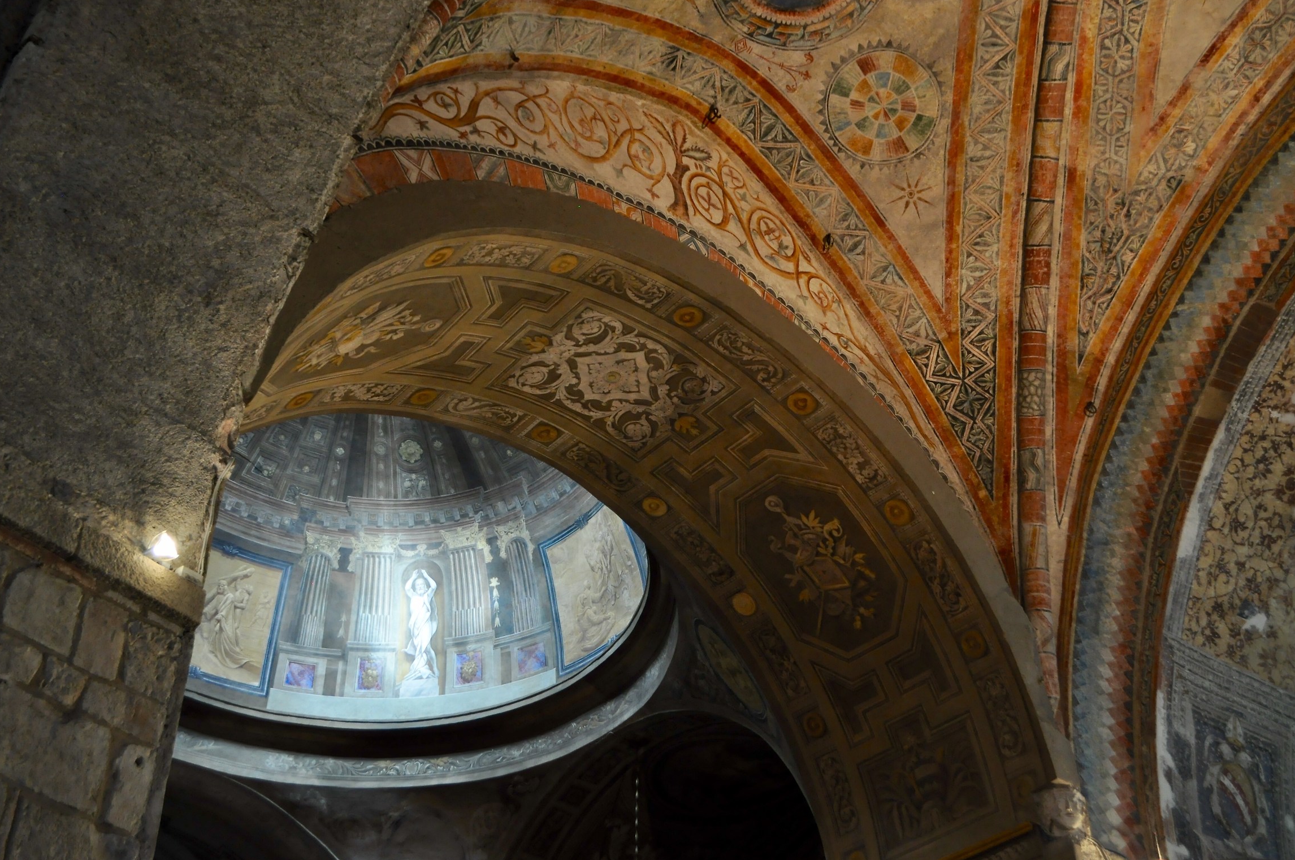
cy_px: 412
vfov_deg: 30.4
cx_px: 662
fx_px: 1581
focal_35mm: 44
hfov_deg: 44.5
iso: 800
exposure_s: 1/30
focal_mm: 28
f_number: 4.5
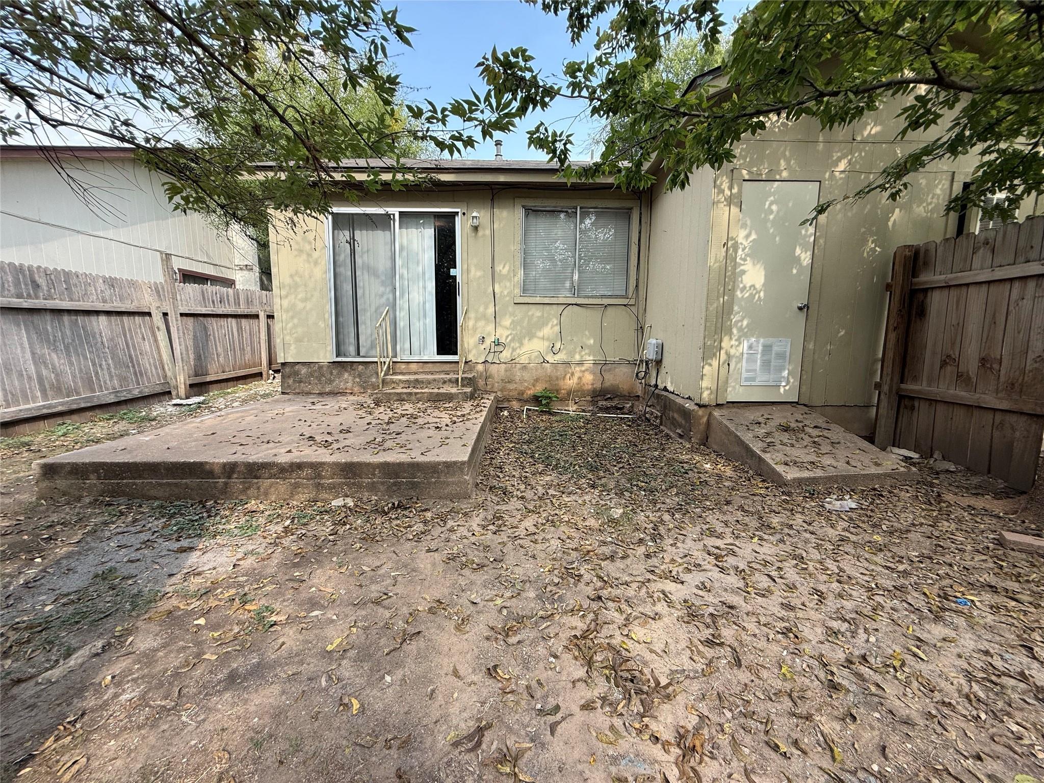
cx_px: 522
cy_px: 392
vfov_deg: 85.7
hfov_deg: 102.1
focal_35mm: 14
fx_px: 422
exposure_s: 1/455
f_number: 2.2
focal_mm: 2.22
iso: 50
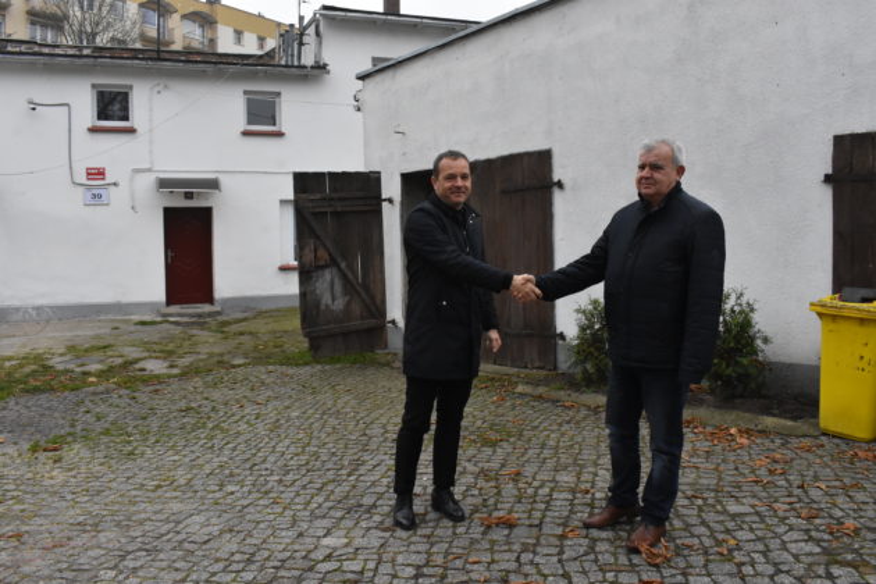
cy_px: 292
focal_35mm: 30
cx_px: 438
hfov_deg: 61.9
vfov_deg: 43.6
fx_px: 730
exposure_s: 1/320
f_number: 9
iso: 3200
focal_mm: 20
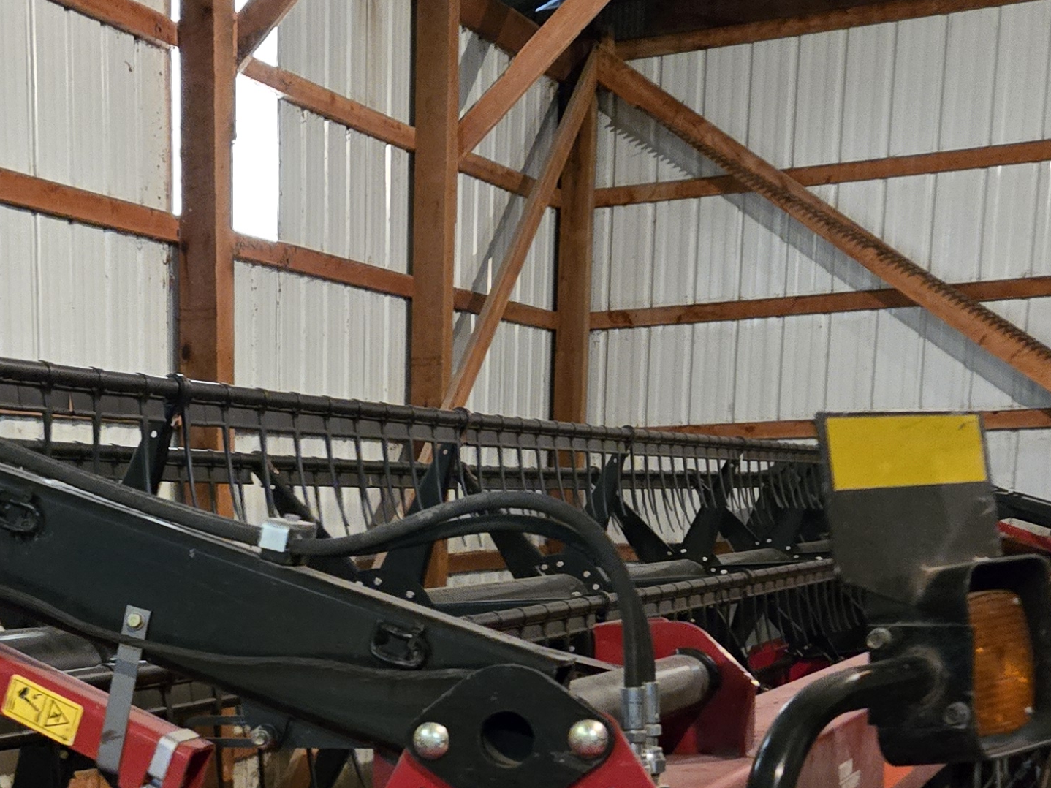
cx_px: 90
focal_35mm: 64
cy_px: 885
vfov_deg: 21.6
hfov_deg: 29.0
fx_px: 1943
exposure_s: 1/60
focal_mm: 5.4
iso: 1600
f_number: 1.8
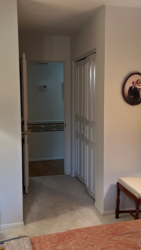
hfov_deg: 30.4
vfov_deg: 51.6
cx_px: 76
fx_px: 259
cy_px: 122
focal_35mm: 39
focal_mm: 5.1
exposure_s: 1/120
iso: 125
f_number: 1.6
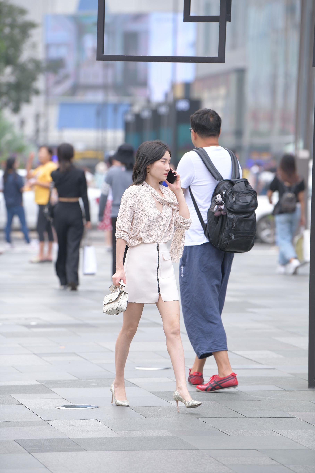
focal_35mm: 200
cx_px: 158
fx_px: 2625
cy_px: 236
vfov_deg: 10.3
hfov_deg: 6.9
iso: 500
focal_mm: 200
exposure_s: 1/800
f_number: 4
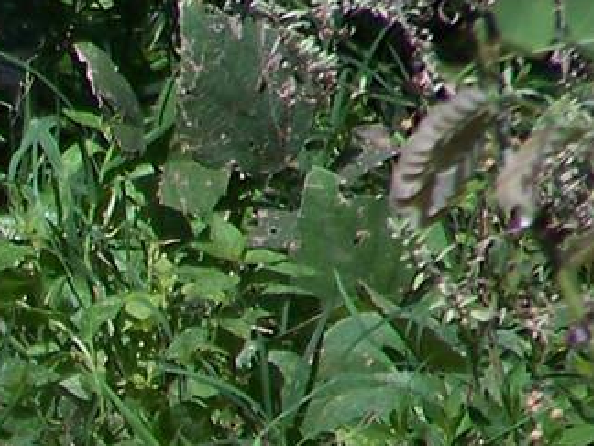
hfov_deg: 0.9
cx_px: -818
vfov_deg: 0.7
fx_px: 36584
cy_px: 997
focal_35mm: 2132
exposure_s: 1/320
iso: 64
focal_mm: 70.2
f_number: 4.8
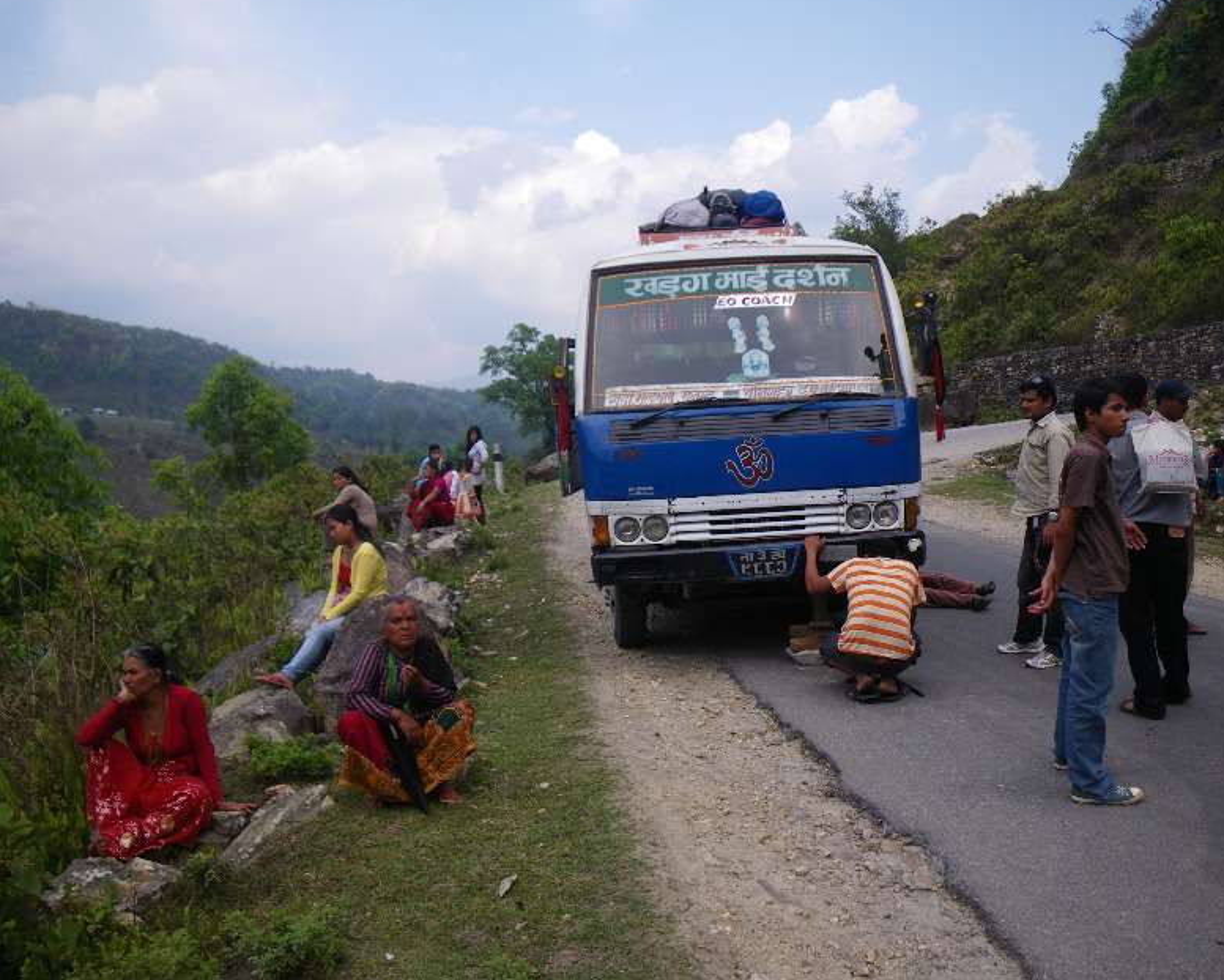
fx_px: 1087
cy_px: 481
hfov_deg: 58.8
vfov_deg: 48.5
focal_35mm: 30
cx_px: 620
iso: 50
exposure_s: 1/200
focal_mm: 5
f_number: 3.5
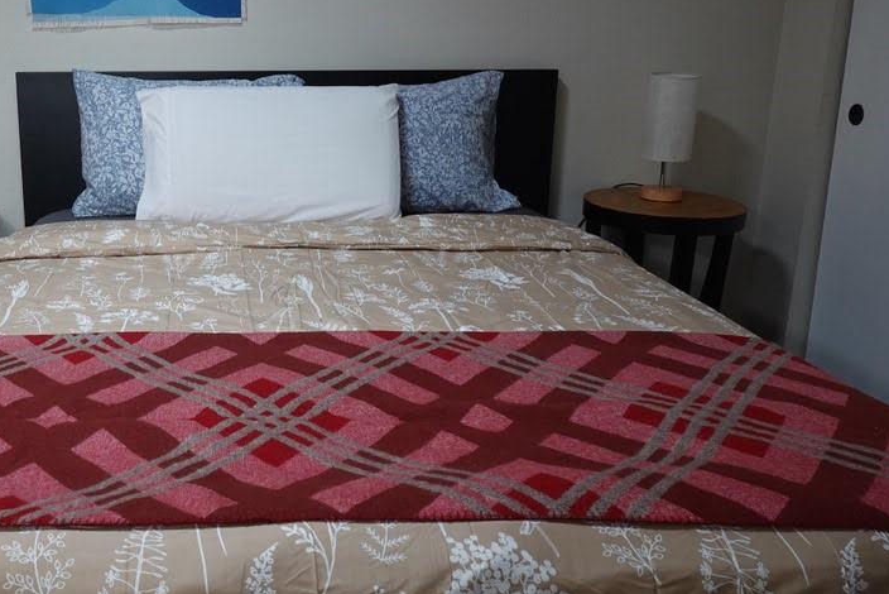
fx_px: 914
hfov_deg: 50.4
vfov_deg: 35.9
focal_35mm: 37
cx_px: 256
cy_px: 248
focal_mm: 9
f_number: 2.8
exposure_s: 1/30
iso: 200
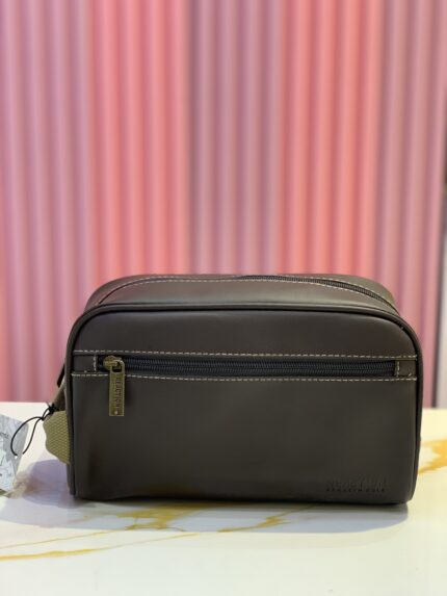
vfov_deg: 36.8
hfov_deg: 28.0
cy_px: 298
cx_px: 224
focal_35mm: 52
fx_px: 895
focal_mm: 6
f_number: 2.4
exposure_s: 1/50
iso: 80
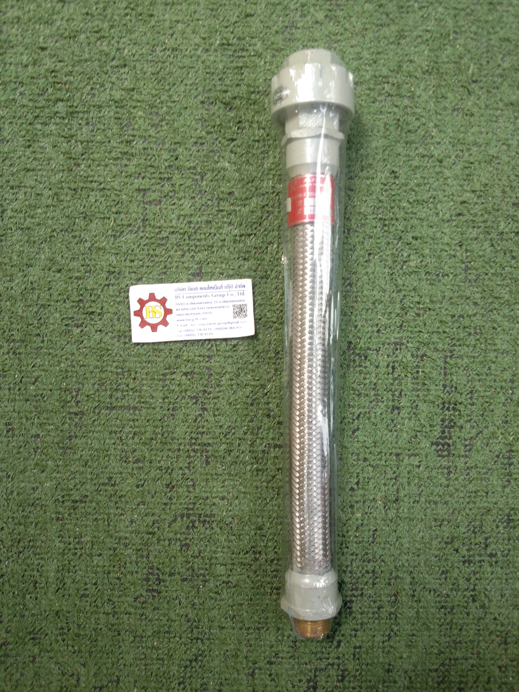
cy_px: 346
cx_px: 260
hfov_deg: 46.8
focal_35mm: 30
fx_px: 600
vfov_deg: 60.0
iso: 93
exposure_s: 1/100
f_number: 2.2
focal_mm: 3.65
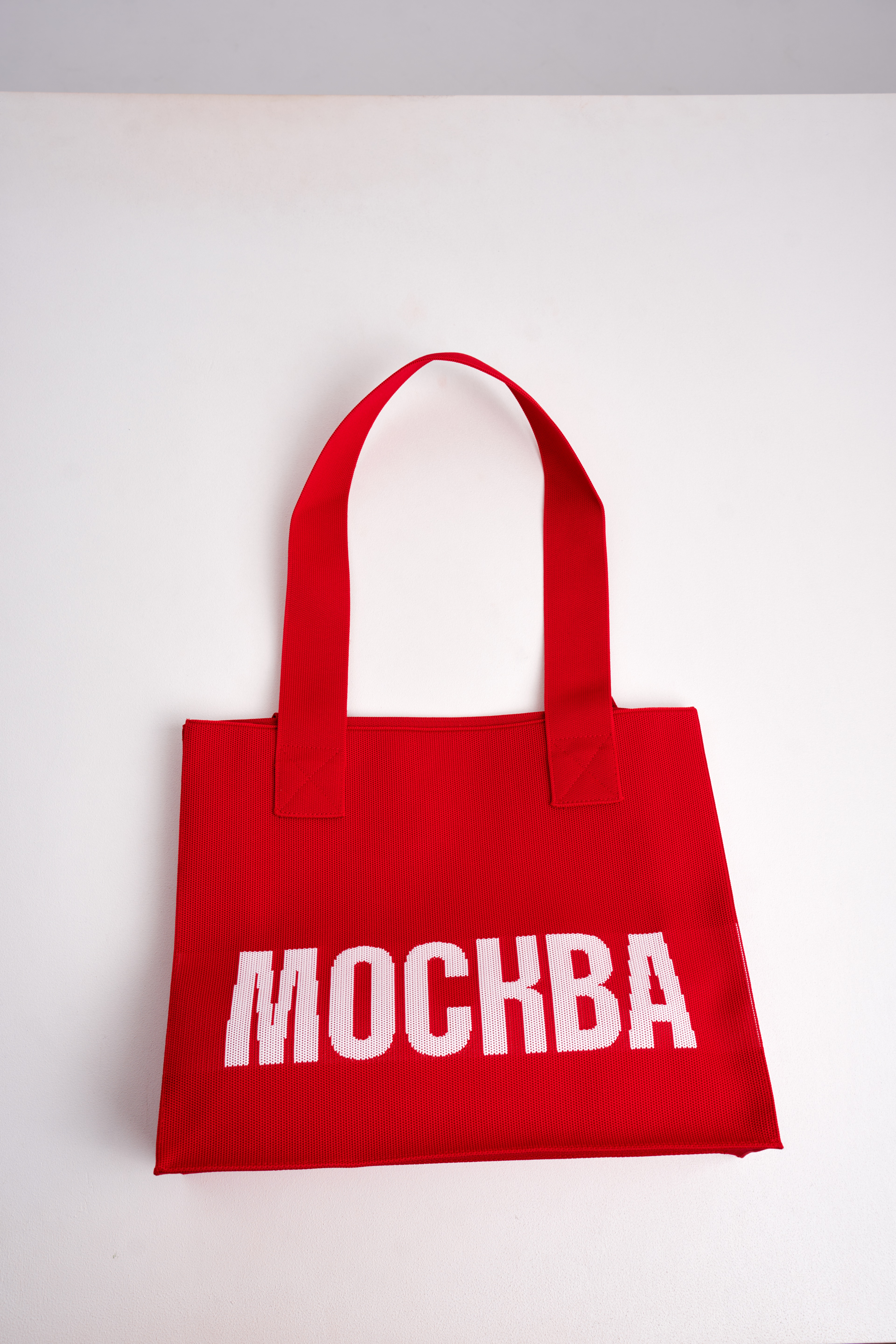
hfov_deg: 40.0
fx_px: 1232
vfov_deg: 57.2
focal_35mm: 33
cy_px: 672
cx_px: 448
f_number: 10
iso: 100
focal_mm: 33
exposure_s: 1/200
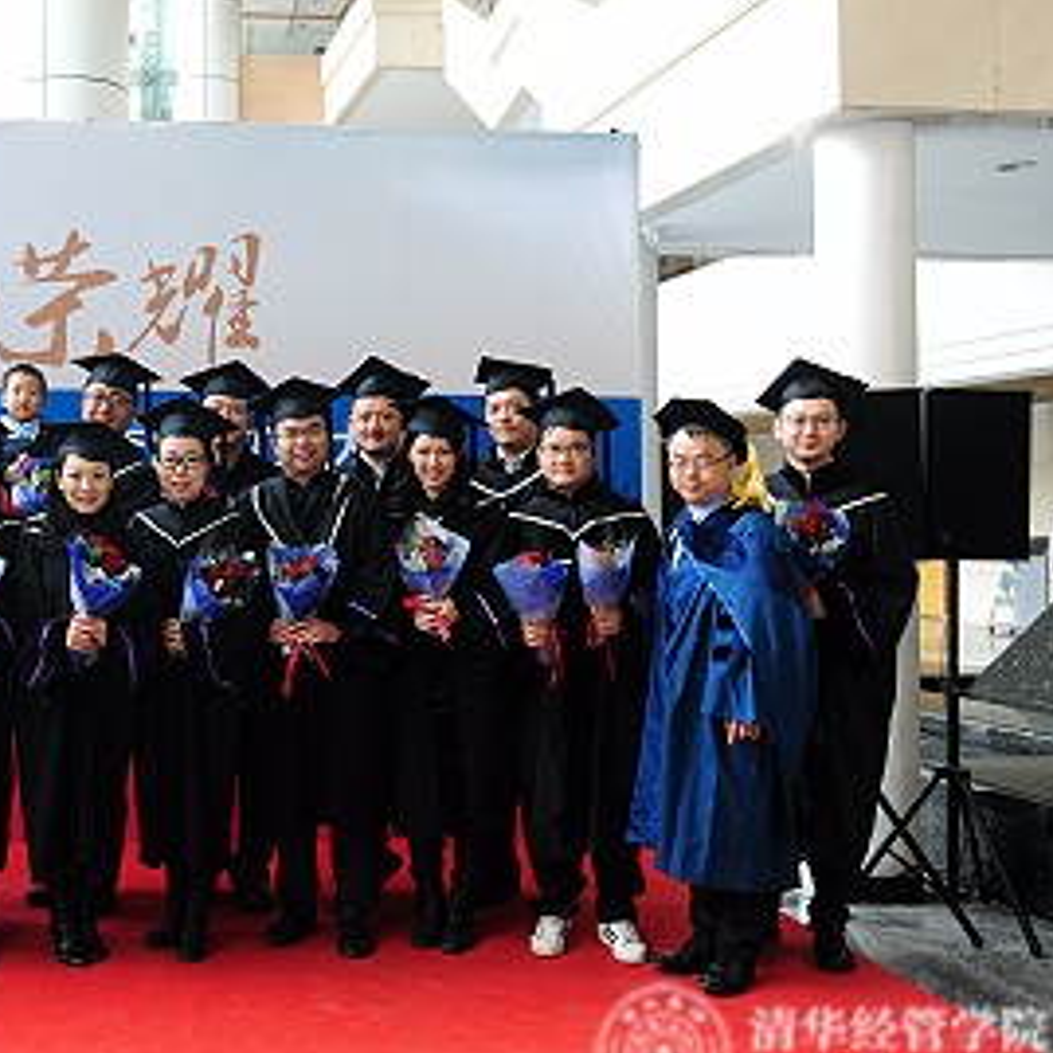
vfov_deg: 40.9
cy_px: 487
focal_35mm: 41
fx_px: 1411
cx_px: 106
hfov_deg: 38.2
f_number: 3.5
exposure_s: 1/125
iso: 1000
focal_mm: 26
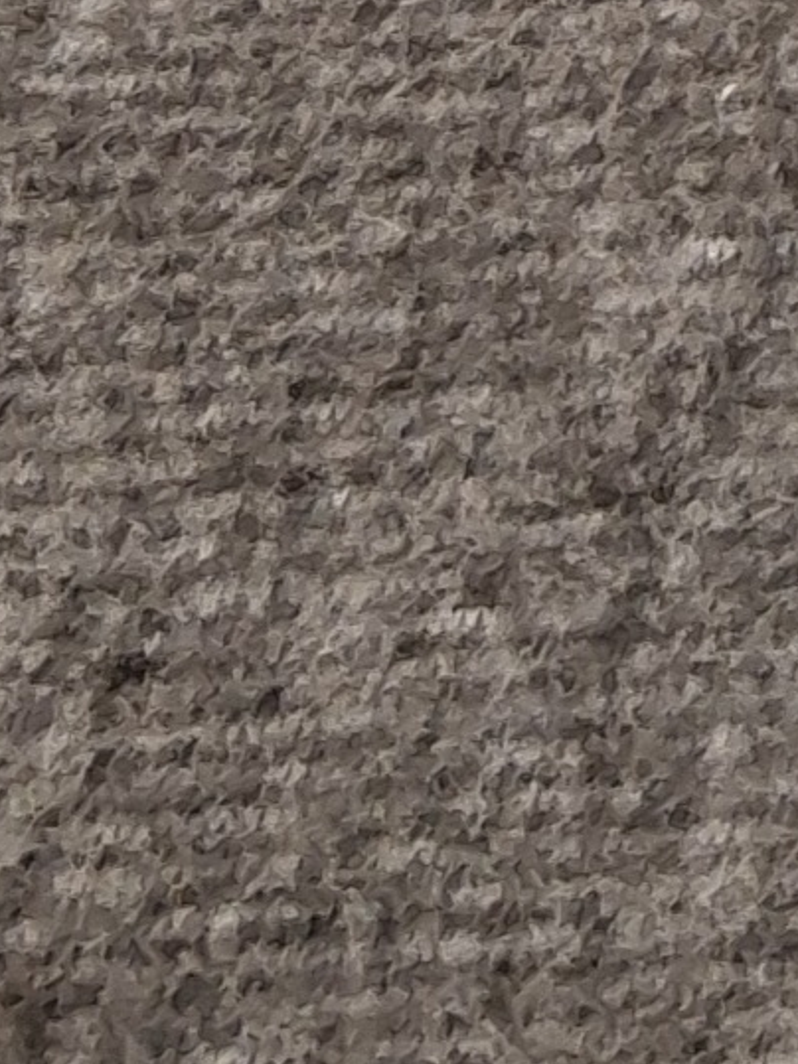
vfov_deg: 11.0
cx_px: 1593
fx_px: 4766
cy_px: -1372
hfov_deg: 9.0
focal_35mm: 155
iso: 250
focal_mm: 3.08
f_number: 2
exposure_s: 1/40
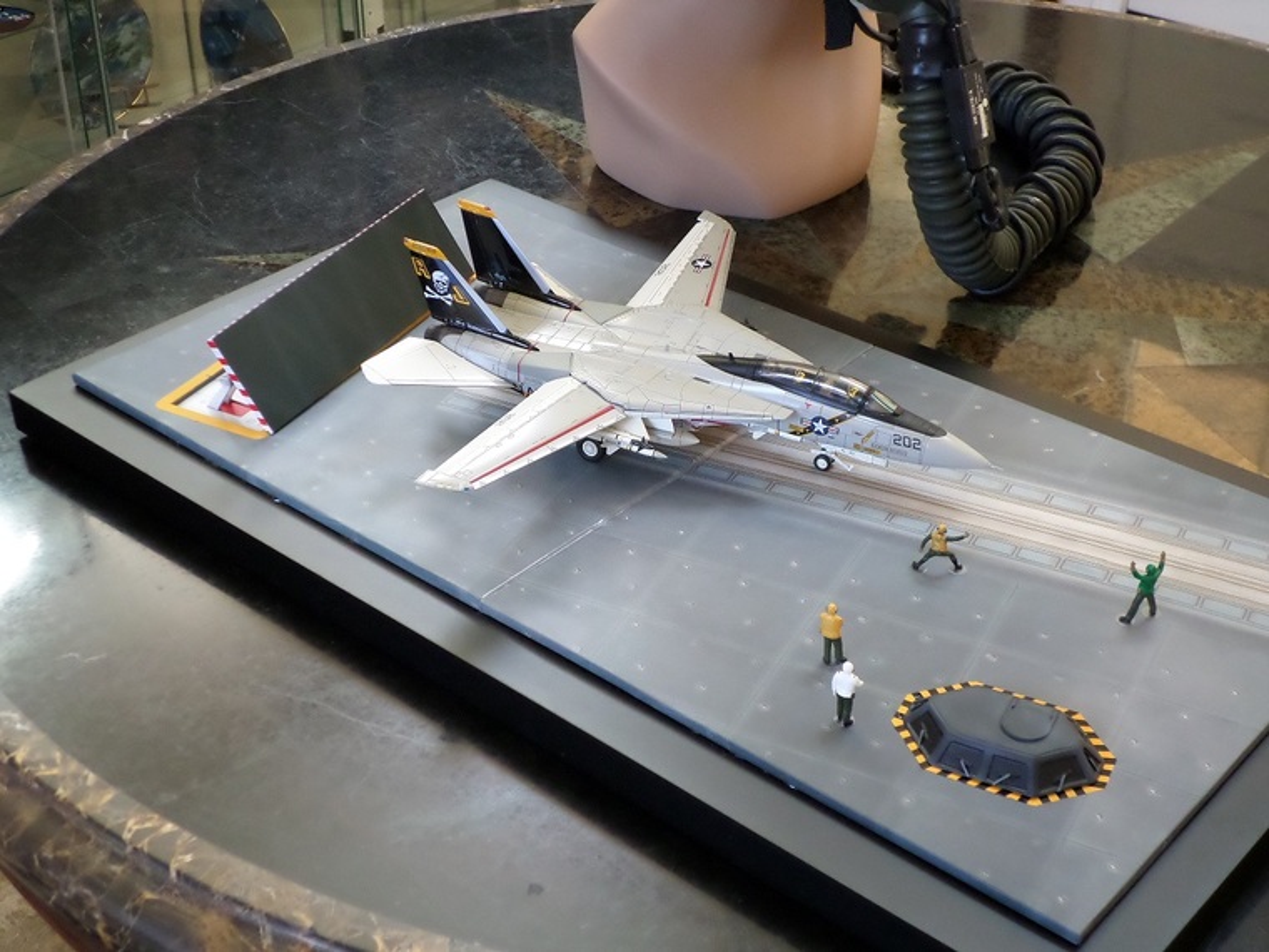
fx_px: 1980
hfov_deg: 35.5
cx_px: 634
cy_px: 476
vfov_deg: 27.0
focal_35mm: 54
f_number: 3.6
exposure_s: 1/30
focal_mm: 9.7
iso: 400
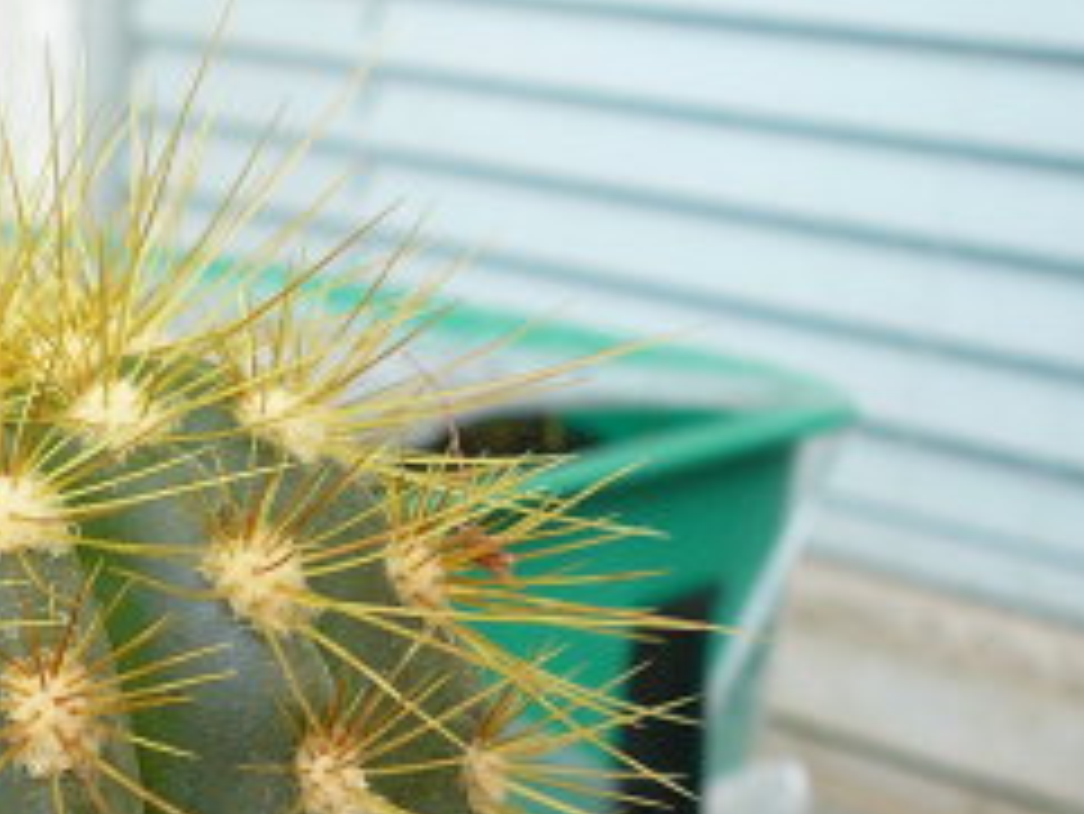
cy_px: 1039
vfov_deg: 15.2
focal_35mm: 93
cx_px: -193
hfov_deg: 19.9
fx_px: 2914
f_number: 2.8
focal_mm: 5.2
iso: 80
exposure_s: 1/60
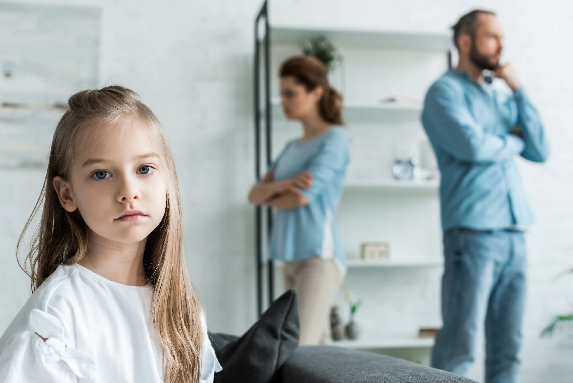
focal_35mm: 50
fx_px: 796
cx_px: 286
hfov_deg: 39.6
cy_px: 192
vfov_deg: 27.0
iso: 320
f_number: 4
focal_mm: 50
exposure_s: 1/160
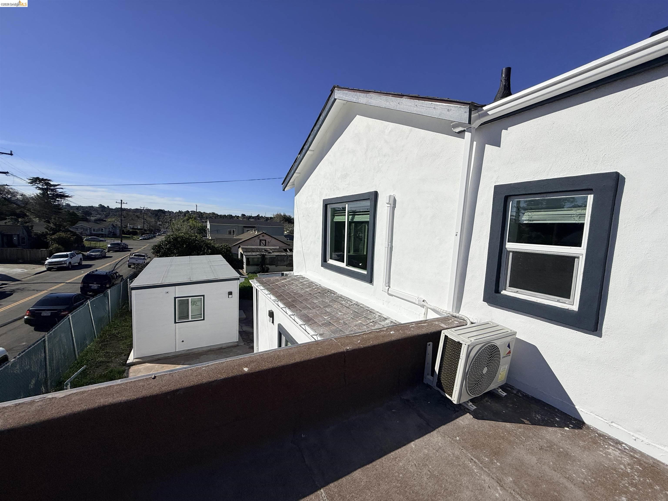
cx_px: 334
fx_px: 270
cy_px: 250
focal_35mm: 14
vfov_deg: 85.7
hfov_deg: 102.1
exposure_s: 1/6173
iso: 40
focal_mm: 2.22
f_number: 2.2
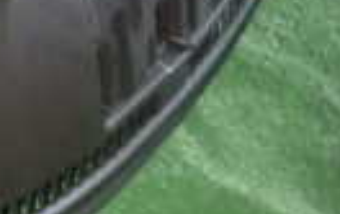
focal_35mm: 120
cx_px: -260
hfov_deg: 15.2
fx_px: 1114
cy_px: -57
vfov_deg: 10.7
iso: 640
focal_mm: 4.5
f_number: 5.6
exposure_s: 1/30
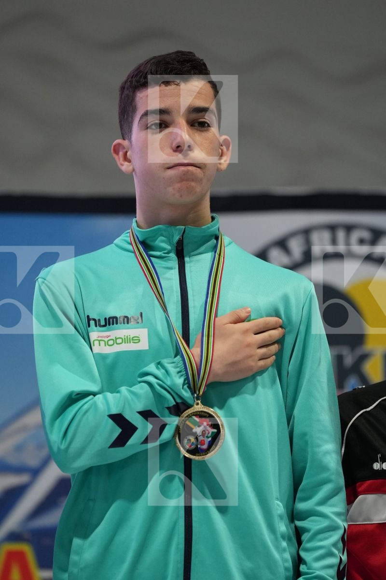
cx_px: 193
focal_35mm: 264
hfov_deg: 5.2
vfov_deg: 7.8
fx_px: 4246
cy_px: 290
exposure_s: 1/250
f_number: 2.8
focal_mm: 176
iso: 1600
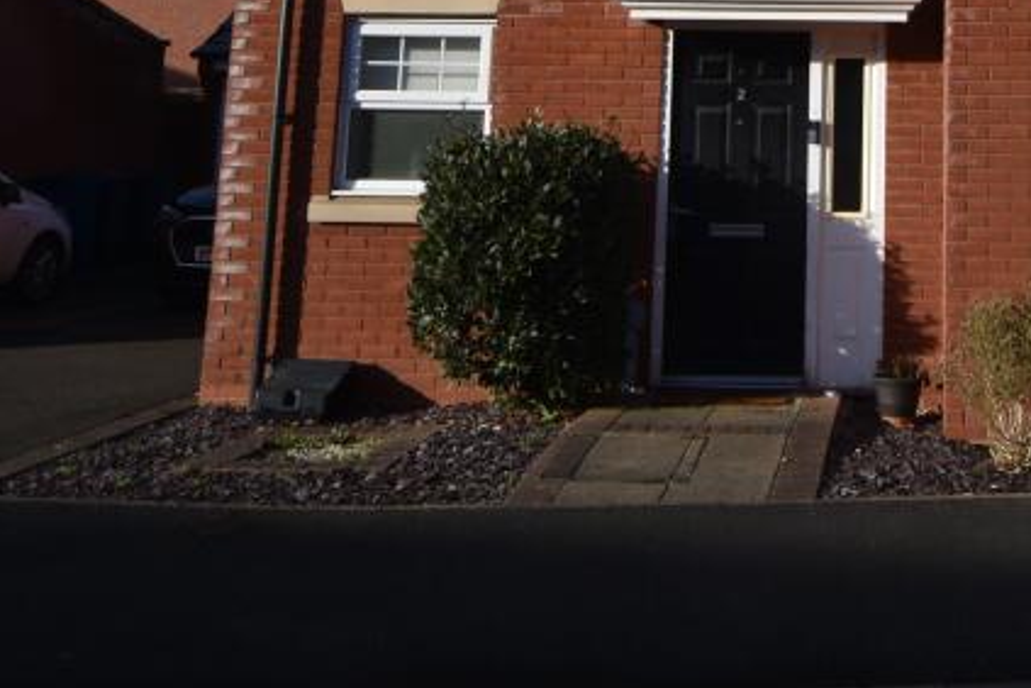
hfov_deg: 39.3
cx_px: 895
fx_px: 1352
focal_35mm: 47
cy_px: -135
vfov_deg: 25.6
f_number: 8
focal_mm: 13
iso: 100
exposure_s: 1/250
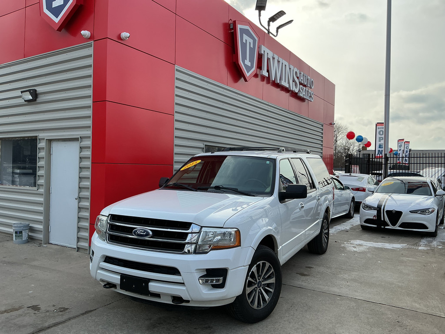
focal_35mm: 29
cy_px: 167
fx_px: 373
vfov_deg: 48.2
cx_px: 222
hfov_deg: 61.7
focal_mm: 3
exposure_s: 1/770
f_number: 1.8
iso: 25
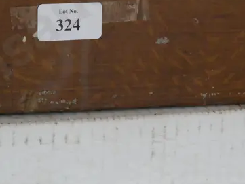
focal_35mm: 102
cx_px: 75
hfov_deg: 19.2
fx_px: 722
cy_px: 6
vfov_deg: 14.3
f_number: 4
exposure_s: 1/60
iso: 2000
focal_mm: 18
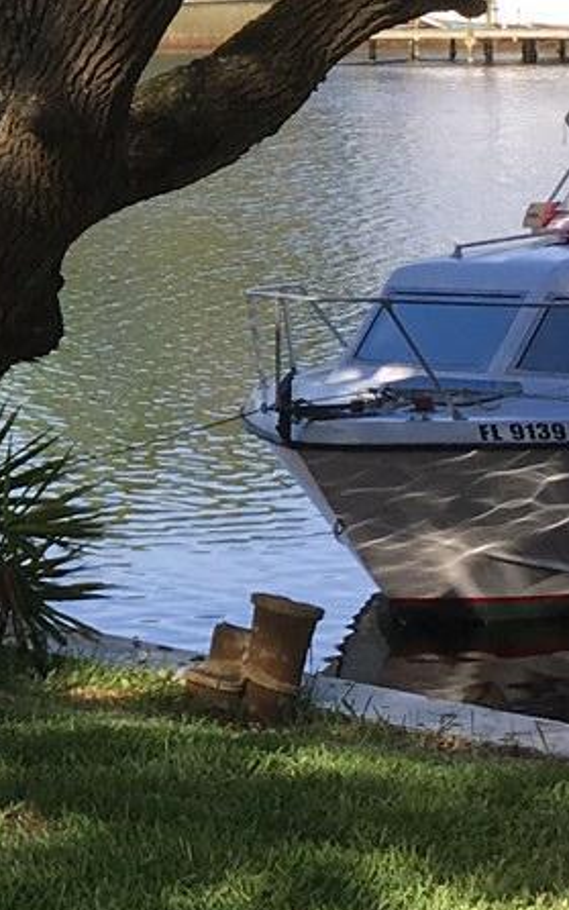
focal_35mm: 139
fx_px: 3447
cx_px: -704
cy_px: 69
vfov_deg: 14.9
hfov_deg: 8.7
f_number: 2.2
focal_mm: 4.15
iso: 25
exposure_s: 1/668
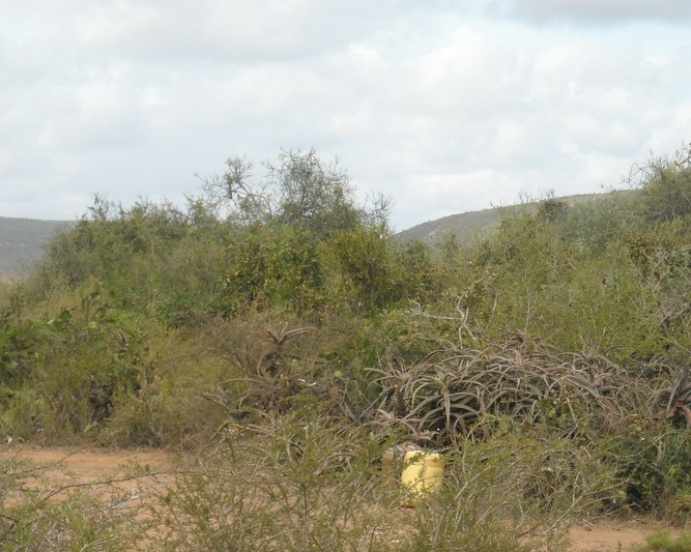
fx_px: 2514
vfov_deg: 12.5
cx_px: 371
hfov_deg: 15.6
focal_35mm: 123
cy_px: 251
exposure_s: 1/323
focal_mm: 17.1
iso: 64
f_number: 4.7
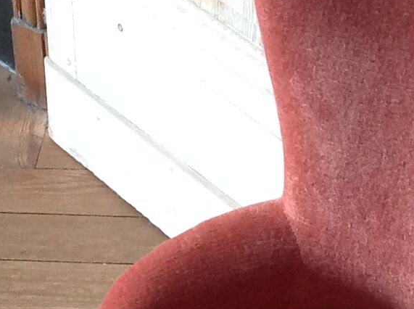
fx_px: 1898
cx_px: 345
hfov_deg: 12.4
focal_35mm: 159
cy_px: 414
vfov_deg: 9.1
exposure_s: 1/15
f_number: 2.4
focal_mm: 4.28
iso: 200
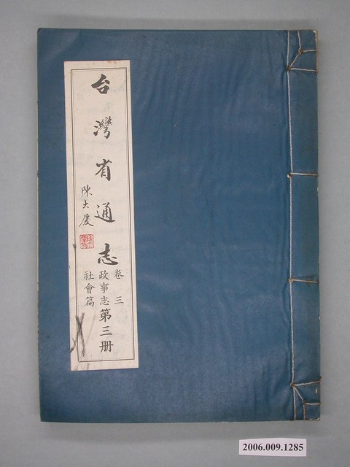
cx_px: 175
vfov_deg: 36.2
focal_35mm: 53
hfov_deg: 27.5
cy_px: 234
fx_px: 715
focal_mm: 11.1
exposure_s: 1/55
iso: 100
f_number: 2.9
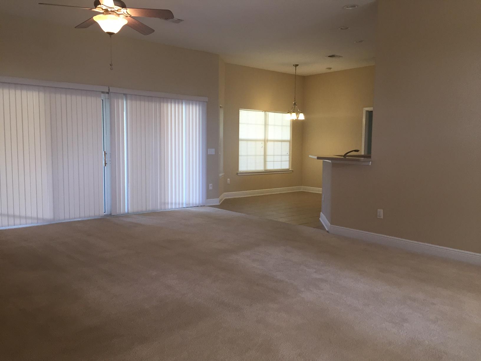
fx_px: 403
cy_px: 180
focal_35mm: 29
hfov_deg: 61.7
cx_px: 240
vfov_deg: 48.2
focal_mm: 4.15
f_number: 2.2
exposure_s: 1/33
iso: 50
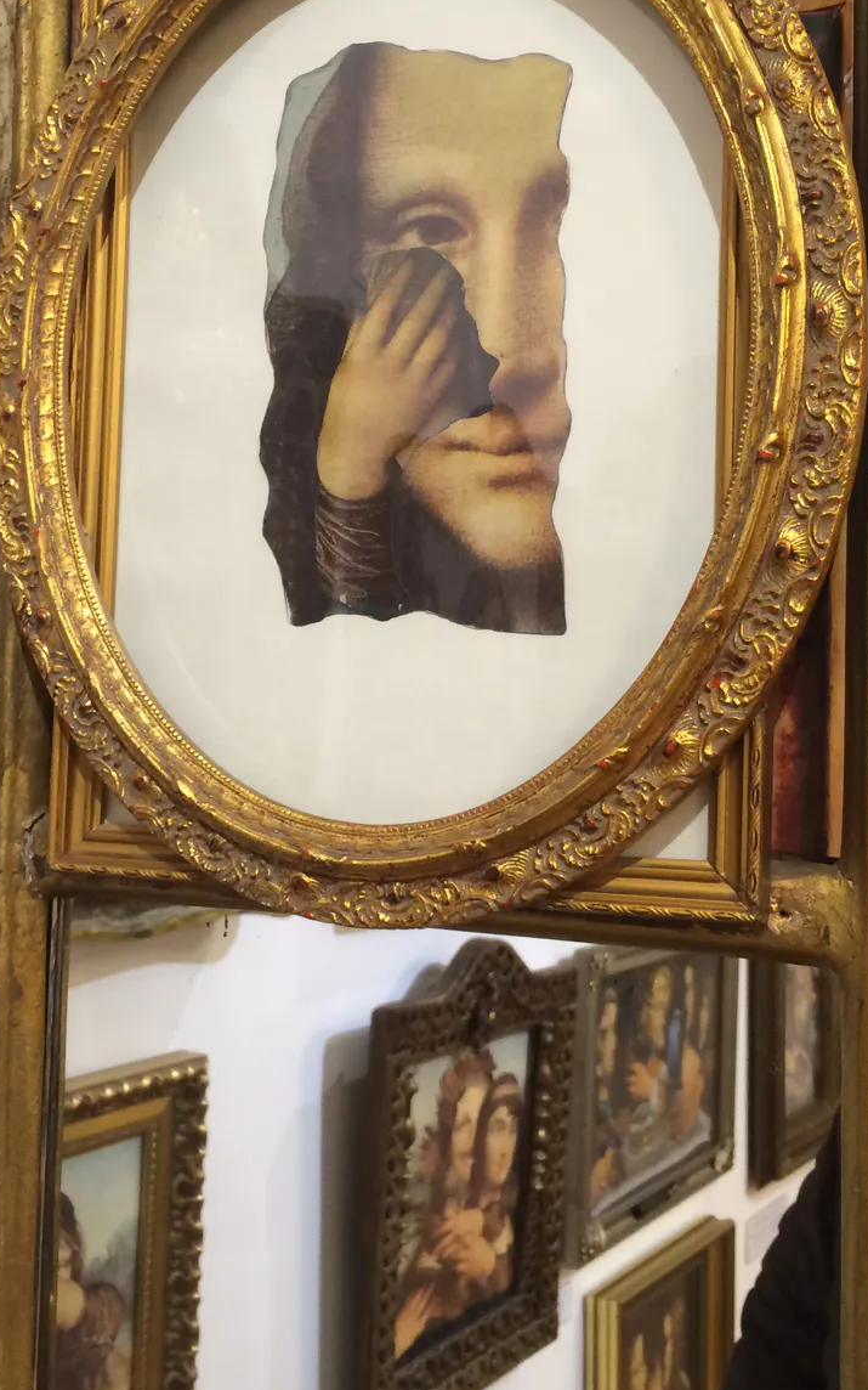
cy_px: 639
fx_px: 1628
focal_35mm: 43
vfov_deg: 46.2
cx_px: 399
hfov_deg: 29.9
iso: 100
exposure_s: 1/33
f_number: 2.2
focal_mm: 4.15
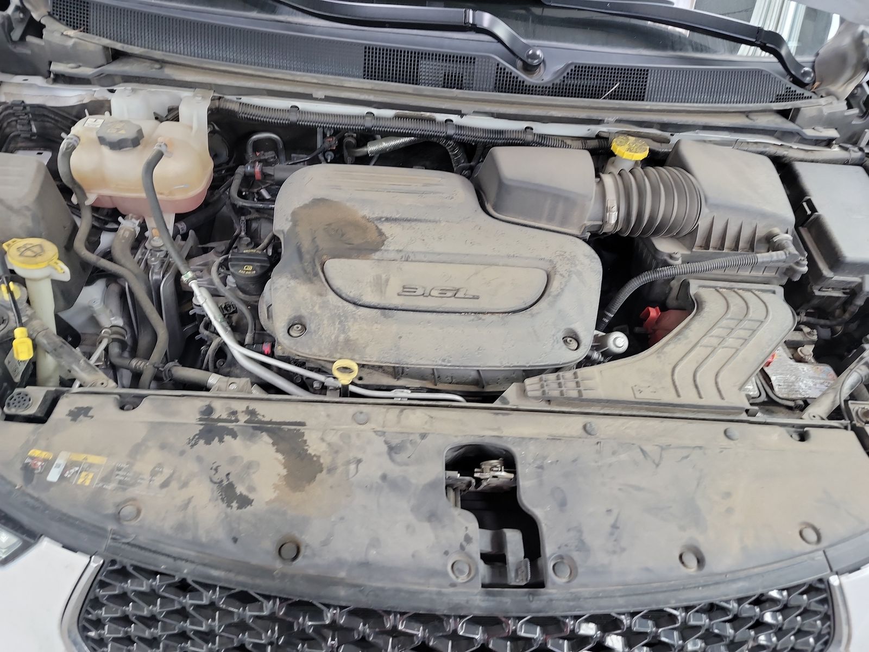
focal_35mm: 24
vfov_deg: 56.8
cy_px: 326
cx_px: 434
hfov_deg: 71.6
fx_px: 602
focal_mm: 6.7
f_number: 1.8
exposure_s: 1/59
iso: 304
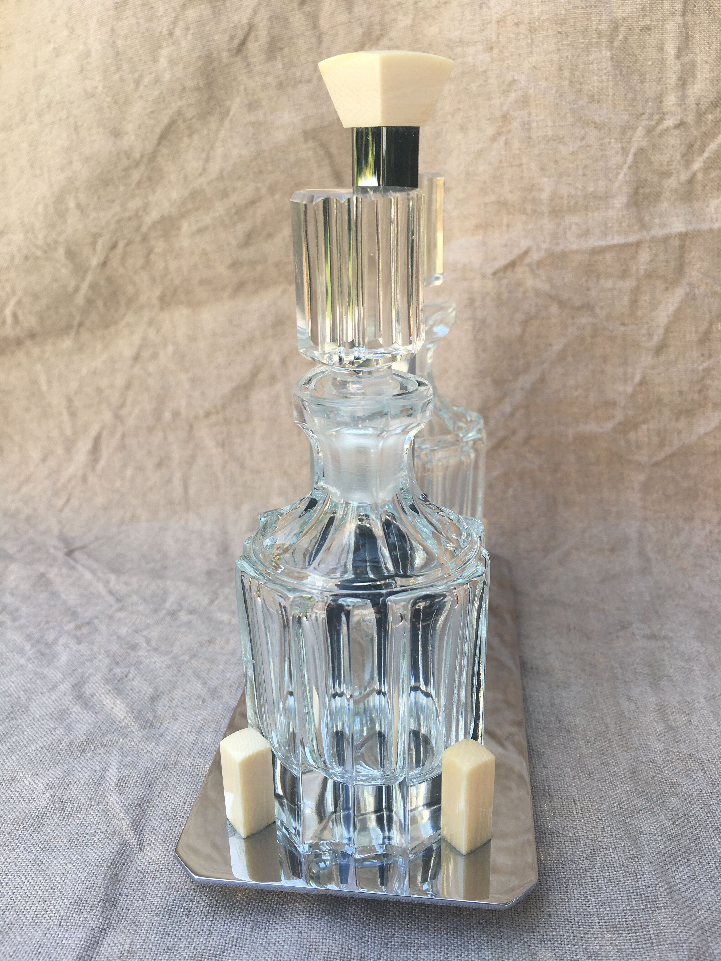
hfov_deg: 48.2
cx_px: 360
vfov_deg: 61.7
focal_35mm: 29
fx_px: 805
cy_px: 480
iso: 25
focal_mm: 4.15
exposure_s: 1/283
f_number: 2.2
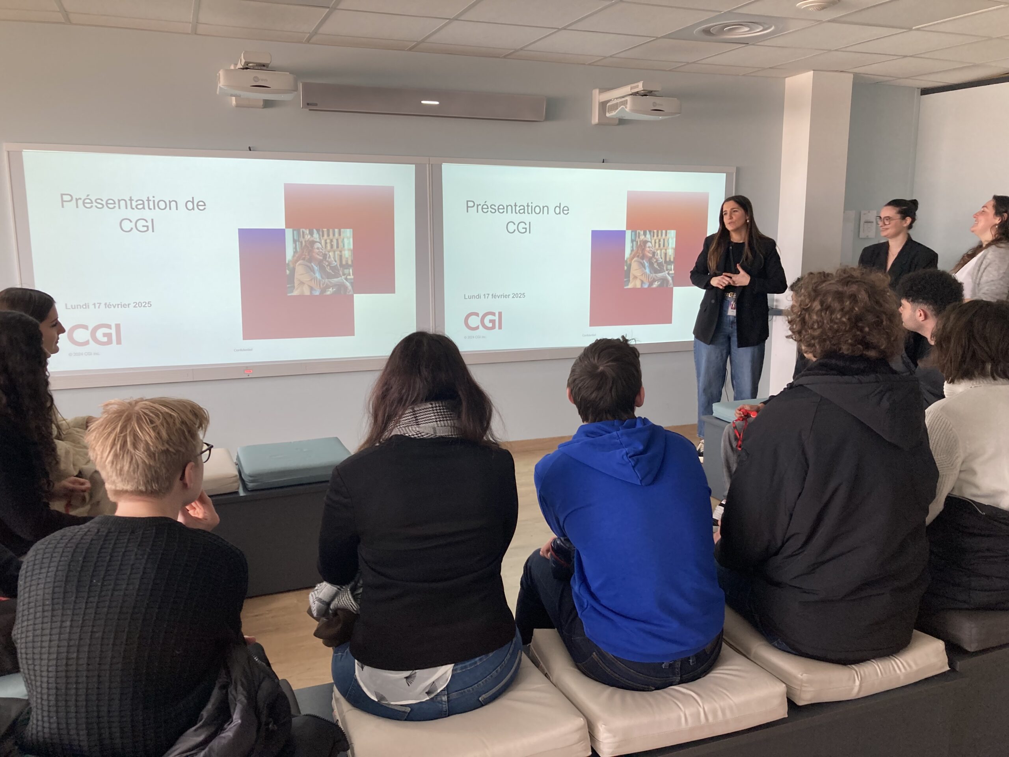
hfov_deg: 63.4
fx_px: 816
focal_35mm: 28
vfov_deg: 49.7
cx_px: 504
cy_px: 378
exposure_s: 1/60
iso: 64
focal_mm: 3.99
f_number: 1.8
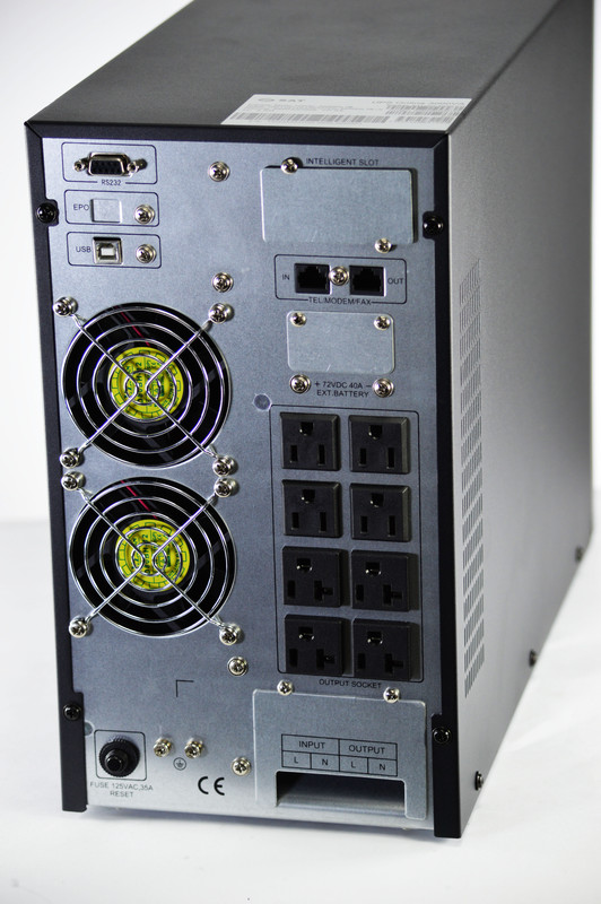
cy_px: 452
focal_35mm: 105
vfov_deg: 19.5
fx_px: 2634
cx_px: 300
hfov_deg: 13.0
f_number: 4.5
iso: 400
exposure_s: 1/80
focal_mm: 70
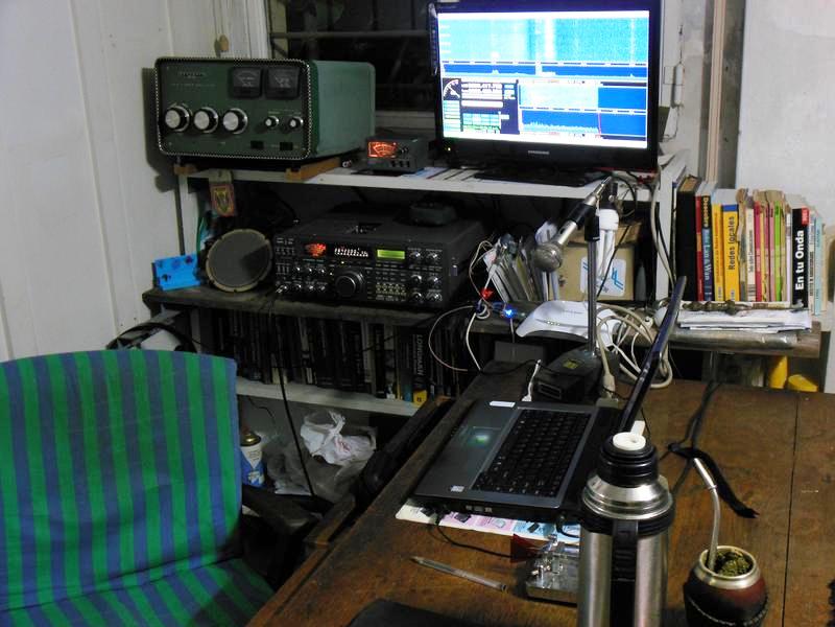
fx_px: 1037
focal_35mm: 43
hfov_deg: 43.9
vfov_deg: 33.6
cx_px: 418
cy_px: 314
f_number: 3.8
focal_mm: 7.7
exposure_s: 1/5
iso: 400
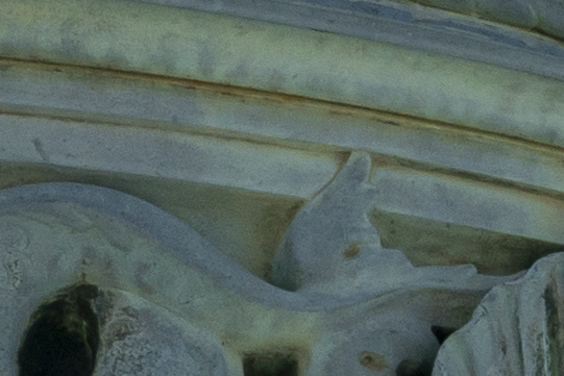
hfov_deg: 14.7
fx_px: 2053
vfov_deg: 10.5
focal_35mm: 131
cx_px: 817
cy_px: 218
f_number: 16
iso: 400
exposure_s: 1/200
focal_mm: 12
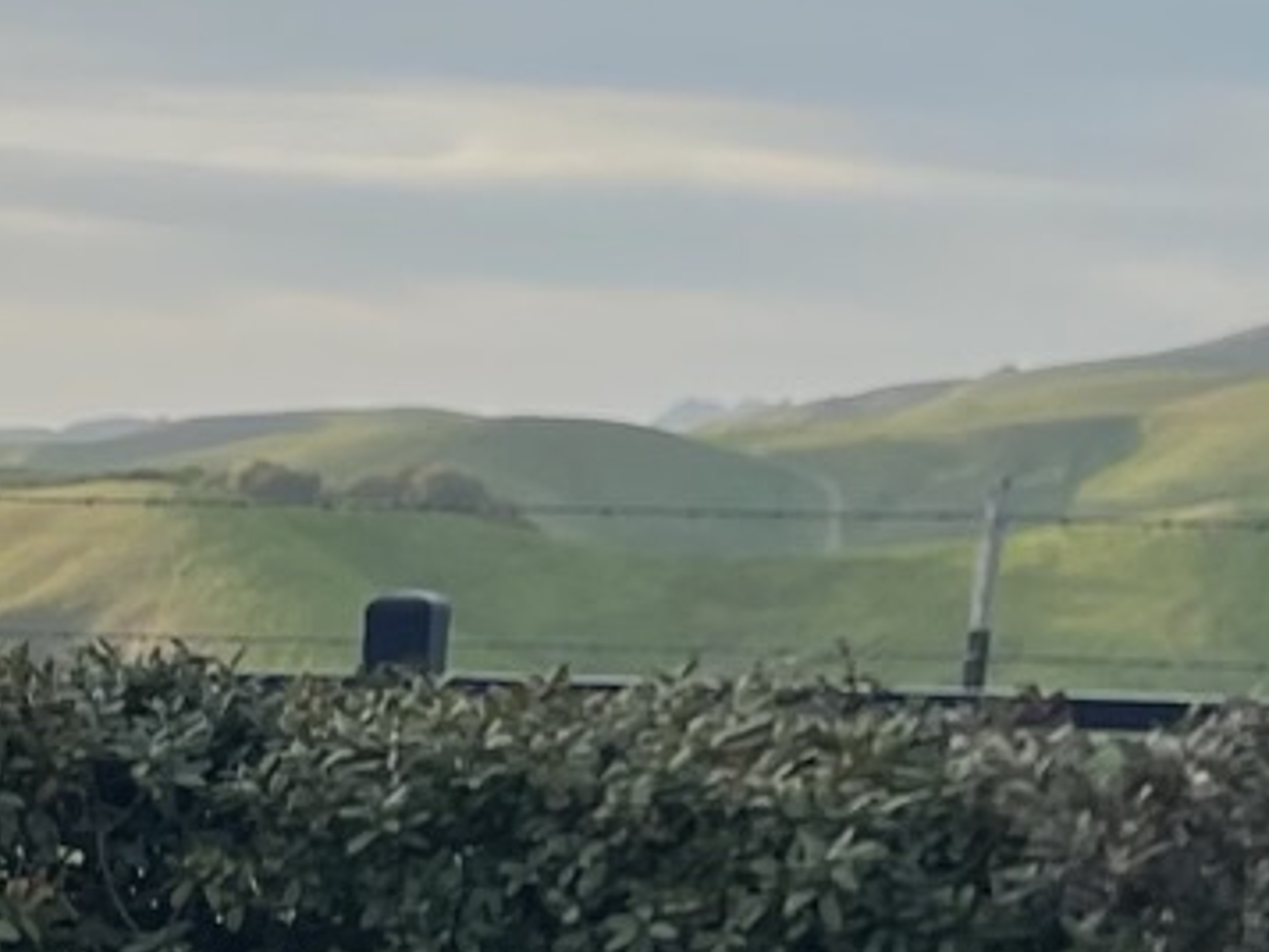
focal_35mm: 149
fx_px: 5464
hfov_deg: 11.0
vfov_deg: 9.6
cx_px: -1877
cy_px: 1485
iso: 32
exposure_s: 1/413
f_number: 1.6
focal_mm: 4.2
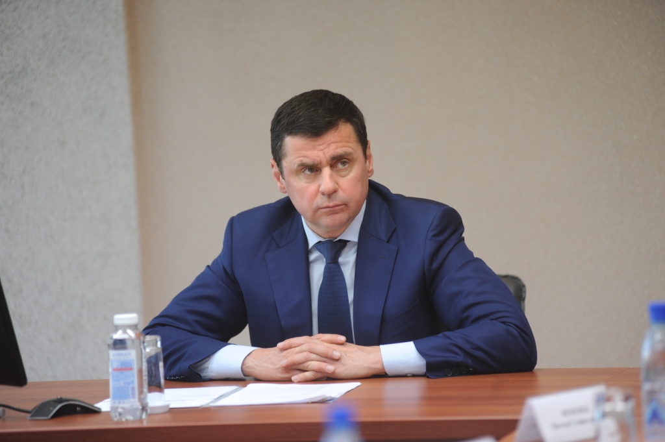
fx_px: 3691
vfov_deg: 6.9
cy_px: 221
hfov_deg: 10.3
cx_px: 332
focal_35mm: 200
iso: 1000
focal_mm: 200
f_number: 2.8
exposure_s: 1/200
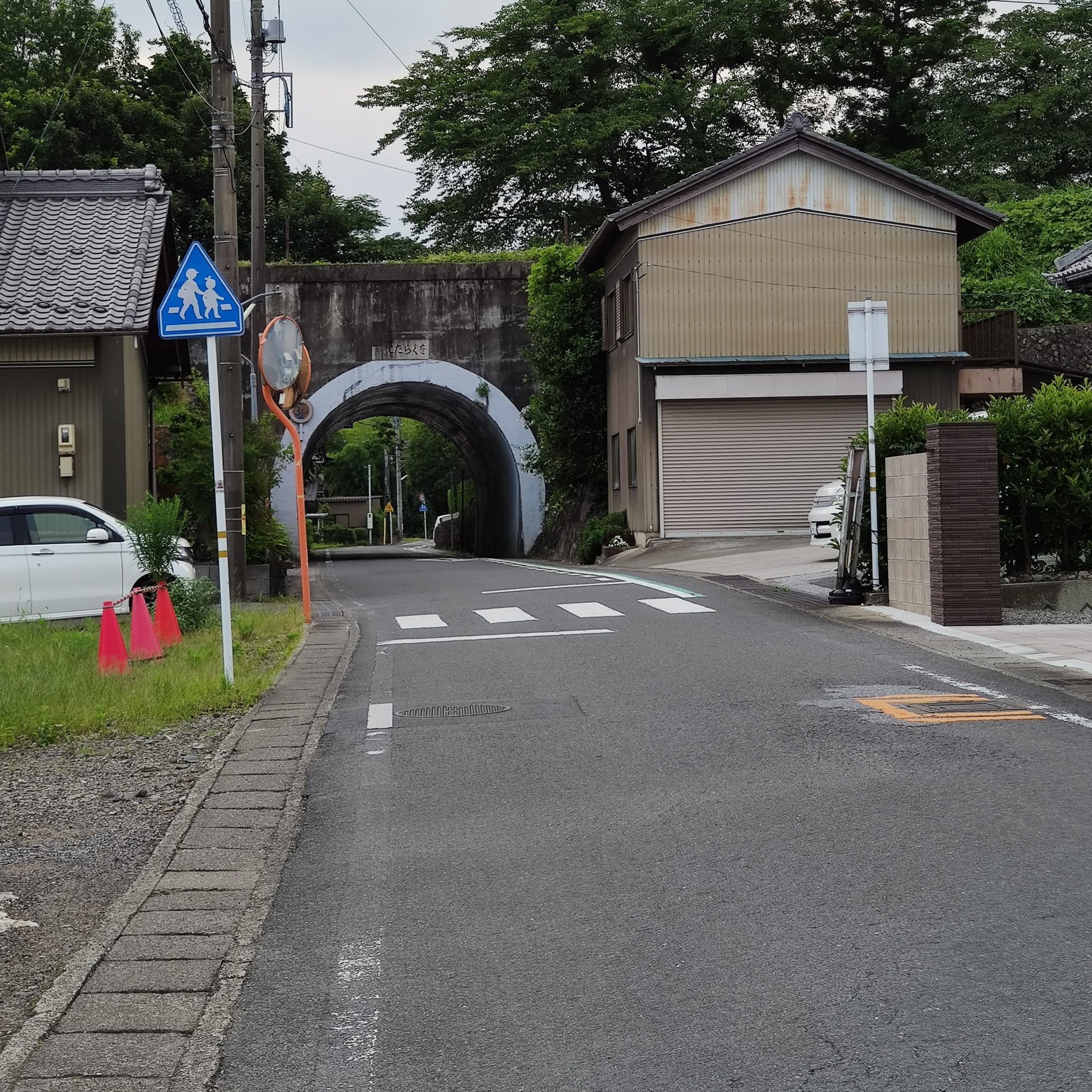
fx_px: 1749
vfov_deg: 34.6
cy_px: 441
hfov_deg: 34.7
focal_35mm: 49
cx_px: 543
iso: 100
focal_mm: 8.16
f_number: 2
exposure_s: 1/1648
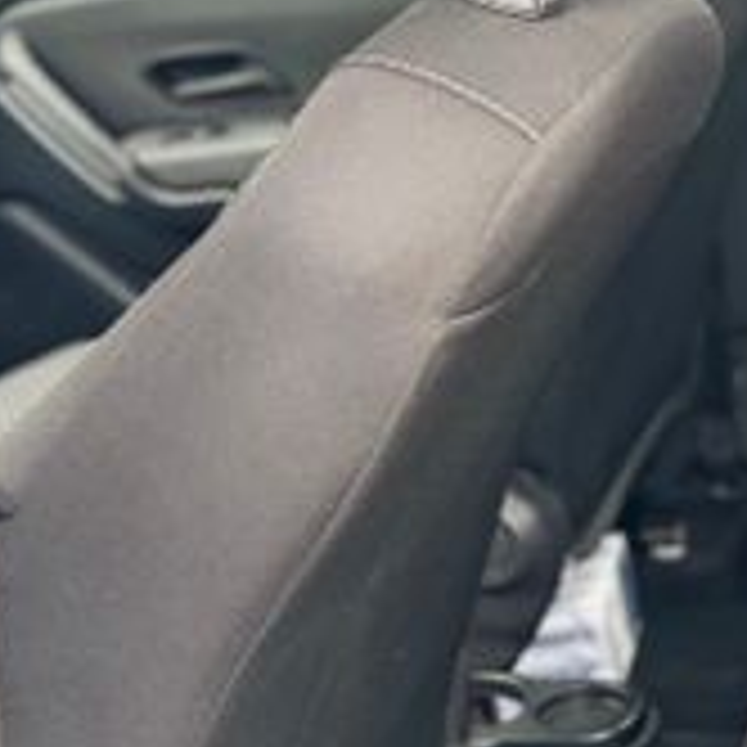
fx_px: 1465
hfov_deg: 24.1
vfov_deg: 28.4
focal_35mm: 60
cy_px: 256
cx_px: 1035
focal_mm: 6.76
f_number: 1.78
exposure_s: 1/121
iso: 100
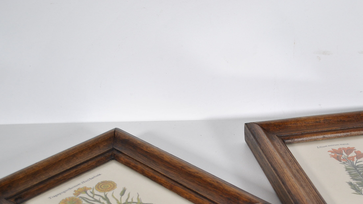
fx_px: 587
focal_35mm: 61
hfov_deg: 34.0
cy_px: 193
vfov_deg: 19.3
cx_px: 248
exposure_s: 1/125
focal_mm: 22
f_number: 4
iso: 200
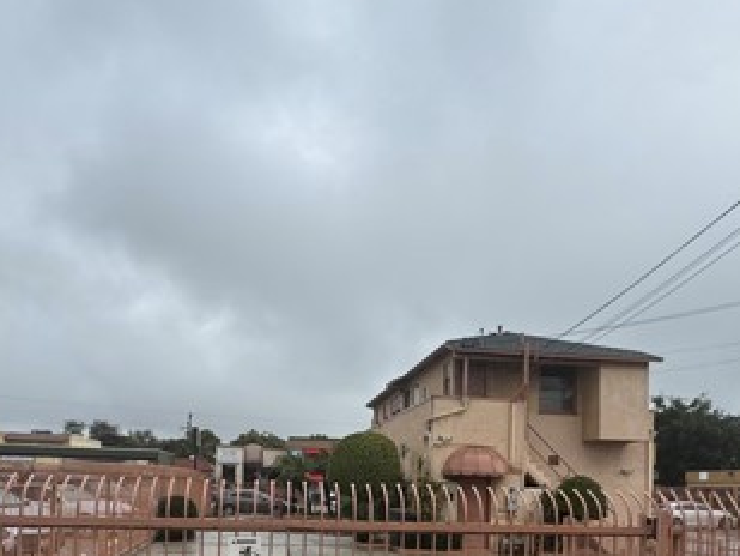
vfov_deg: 45.0
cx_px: 354
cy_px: 472
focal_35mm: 29
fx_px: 620
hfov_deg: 61.6
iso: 40
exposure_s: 1/932
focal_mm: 2.22
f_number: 2.2
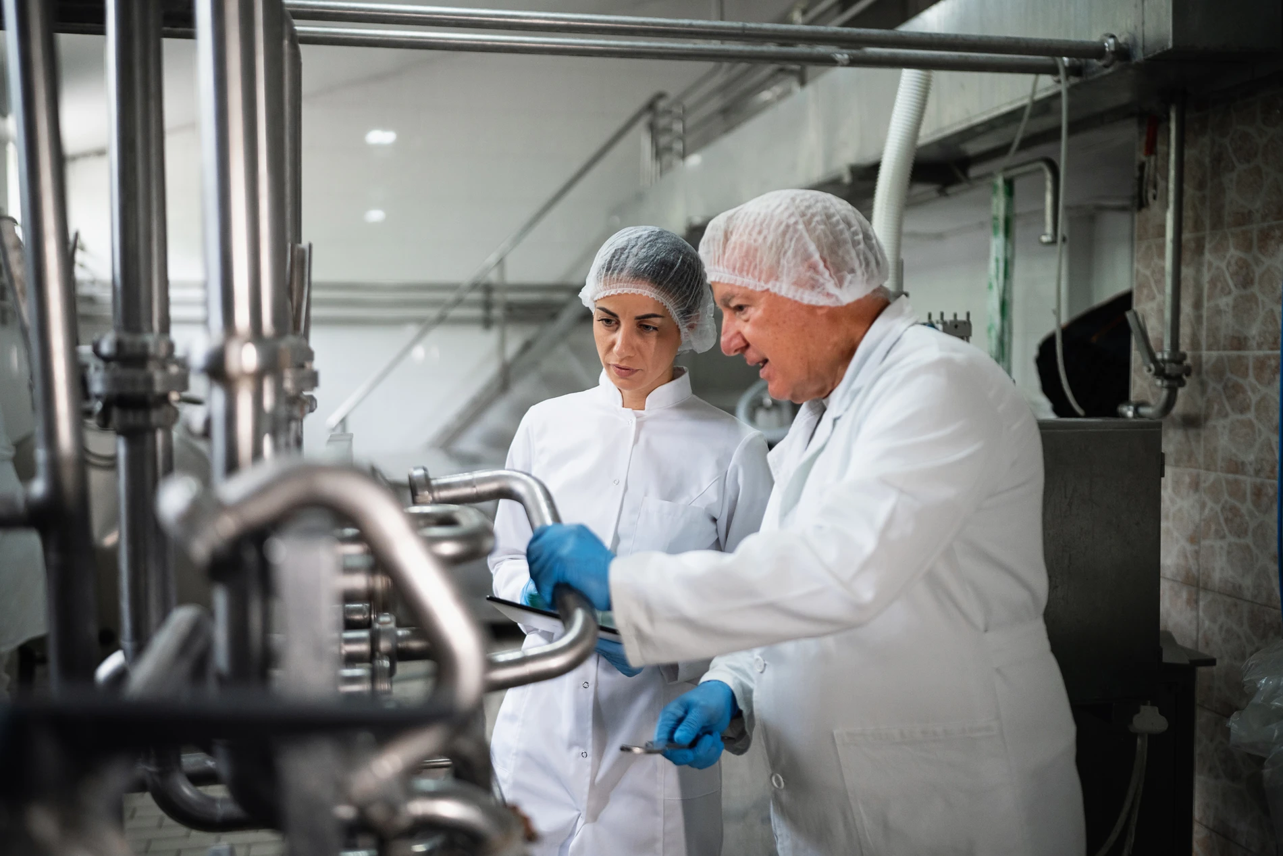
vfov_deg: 37.9
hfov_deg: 54.4
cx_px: 642
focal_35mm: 35
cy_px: 428
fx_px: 1247
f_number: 1.6
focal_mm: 35
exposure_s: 1/400
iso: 1600
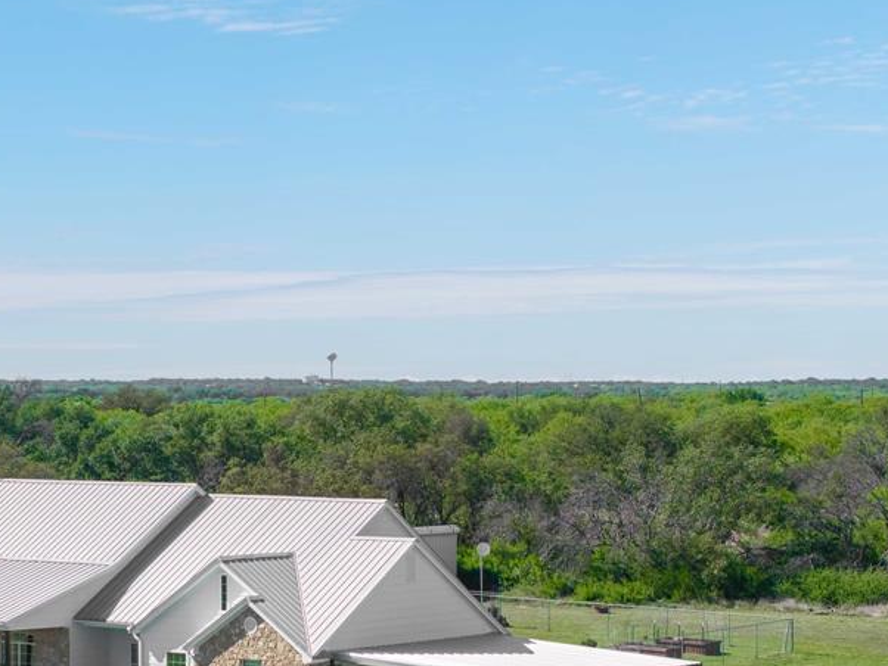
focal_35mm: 119
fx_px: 3054
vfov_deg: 12.4
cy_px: 526
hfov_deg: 16.4
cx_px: 149
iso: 120
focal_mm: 19.35
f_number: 2.8
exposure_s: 1/1500
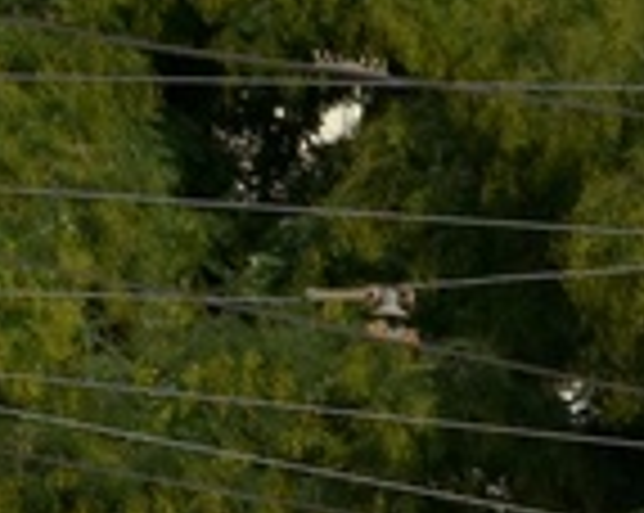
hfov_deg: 4.1
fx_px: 8565
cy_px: 927
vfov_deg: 3.4
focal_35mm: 450
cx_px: 2072
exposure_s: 1/400
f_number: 10
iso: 125
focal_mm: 38
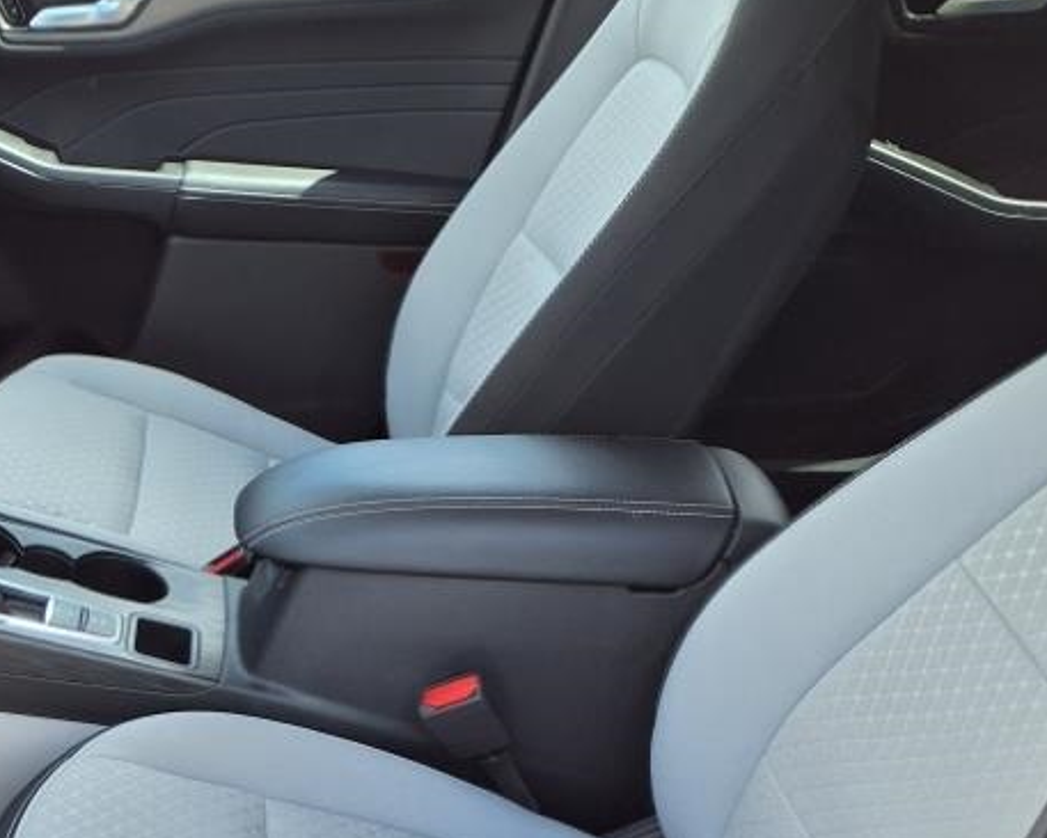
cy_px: 742
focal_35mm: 59
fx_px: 1829
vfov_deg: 25.1
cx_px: 9
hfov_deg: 29.9
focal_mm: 3.58
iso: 40
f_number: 1.9
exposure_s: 1/200
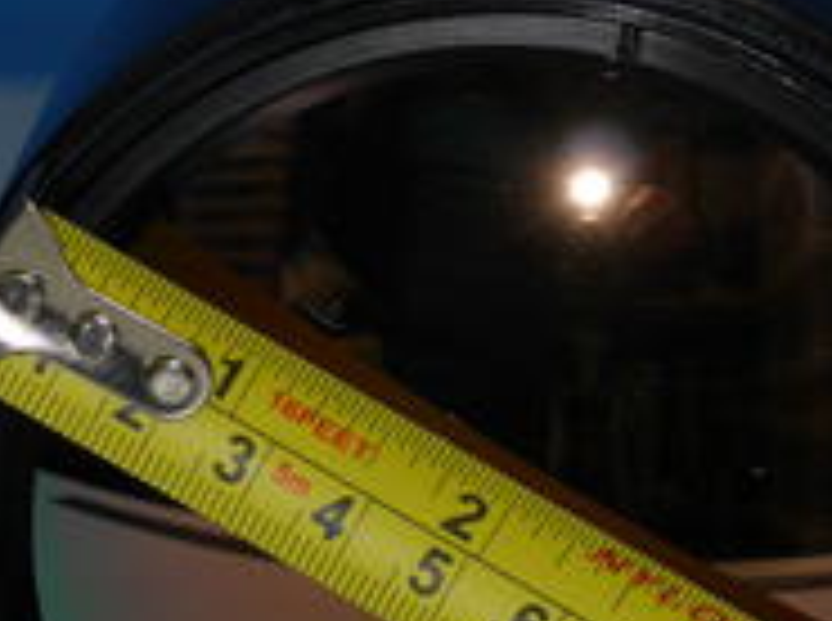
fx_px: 10603
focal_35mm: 442
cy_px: 459
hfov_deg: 4.5
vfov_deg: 3.4
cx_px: 490
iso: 400
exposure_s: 1/60
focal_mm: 102
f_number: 11
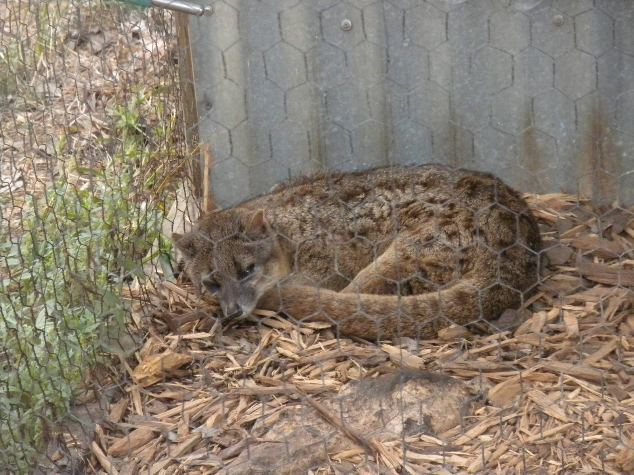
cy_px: 238
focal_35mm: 238
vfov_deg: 6.2
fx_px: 4359
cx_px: 317
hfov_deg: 8.3
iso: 800
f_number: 5.2
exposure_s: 1/280
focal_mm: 42.1
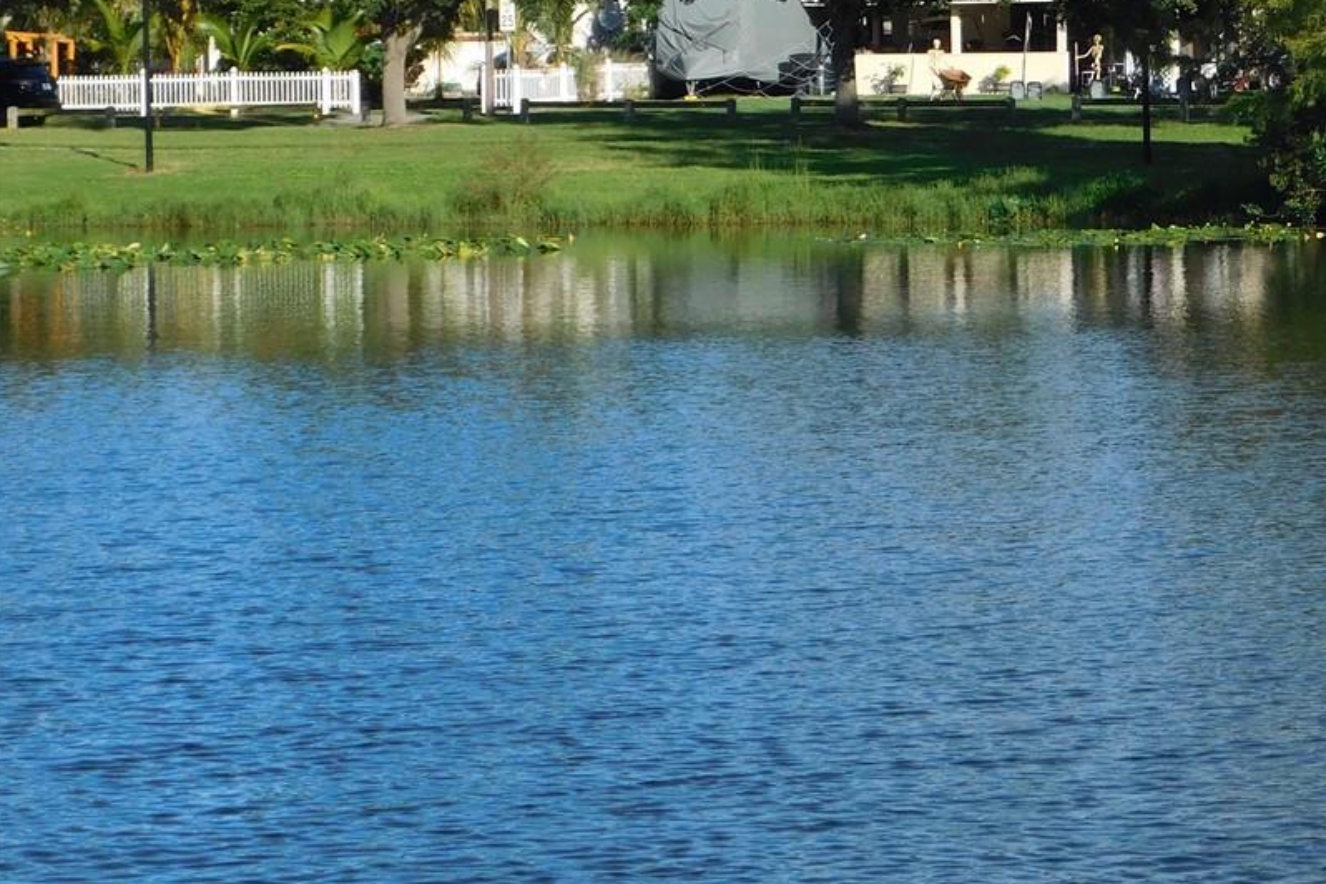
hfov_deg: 13.7
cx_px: 1321
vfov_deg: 9.2
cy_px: 68
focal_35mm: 148
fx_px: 5451
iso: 125
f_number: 4.3
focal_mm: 12.6
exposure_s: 1/800
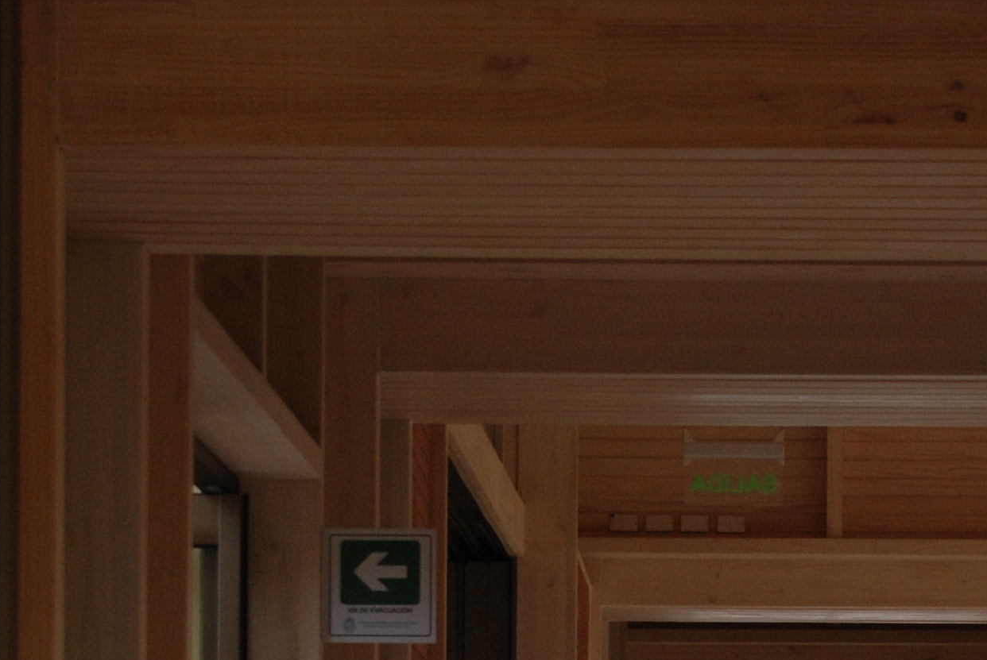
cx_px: 827
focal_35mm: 159
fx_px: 4364
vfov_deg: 8.5
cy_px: 913
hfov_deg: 12.8
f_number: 6.3
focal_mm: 34
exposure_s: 1/160
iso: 320
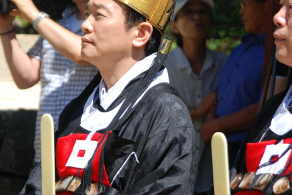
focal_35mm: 261
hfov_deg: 7.9
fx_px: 2117
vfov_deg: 5.3
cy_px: 87
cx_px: 142
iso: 400
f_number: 4
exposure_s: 1/2000
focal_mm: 80
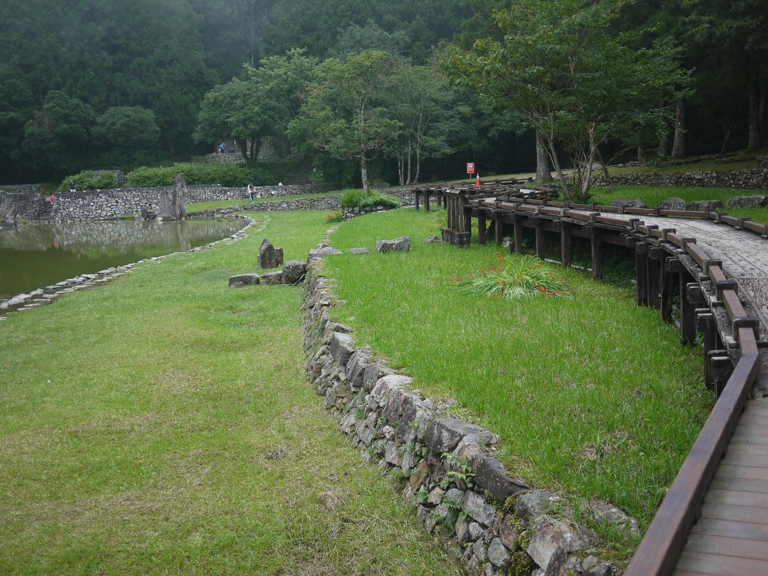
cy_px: 288
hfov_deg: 46.8
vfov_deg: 36.0
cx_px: 384
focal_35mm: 40
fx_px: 887
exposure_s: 1/500
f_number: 1.7
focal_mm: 20
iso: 160
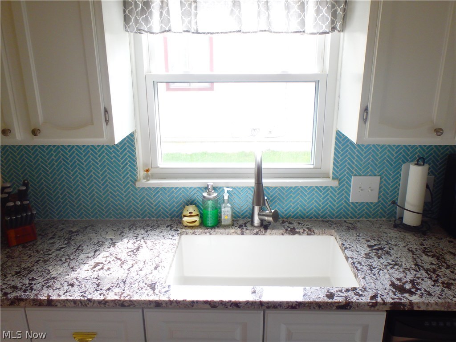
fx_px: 369
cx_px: 228
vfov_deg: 49.7
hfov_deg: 63.4
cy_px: 171
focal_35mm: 28
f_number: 3.9
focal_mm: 5
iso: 200
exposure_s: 1/40
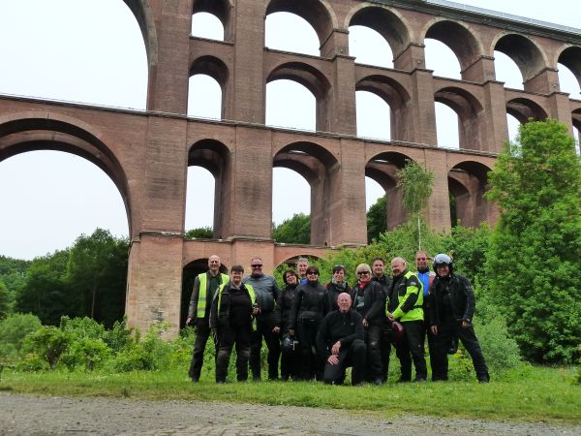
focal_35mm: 35
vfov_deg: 40.7
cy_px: 218
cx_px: 290
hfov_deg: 52.6
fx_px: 587
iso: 200
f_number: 4
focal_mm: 5.7
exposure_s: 1/500
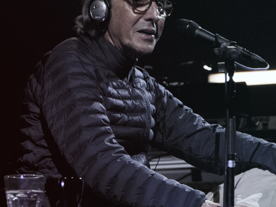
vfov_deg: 4.6
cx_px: 152
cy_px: 92
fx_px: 2591
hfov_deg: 6.1
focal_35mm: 325
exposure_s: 1/80
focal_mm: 120
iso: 1600
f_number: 5.3
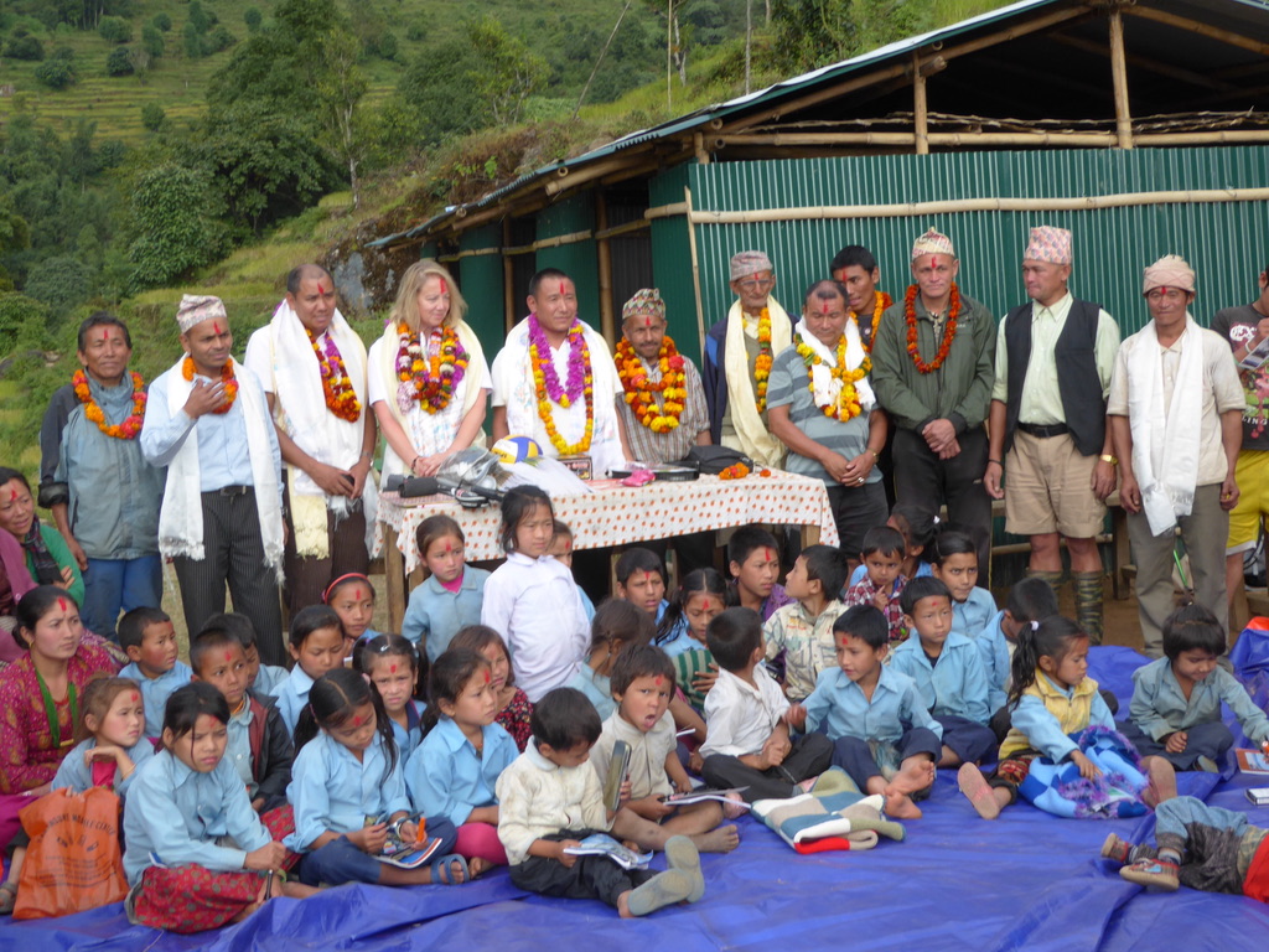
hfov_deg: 40.4
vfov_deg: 30.9
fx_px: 1723
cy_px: 476
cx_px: 634
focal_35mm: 47
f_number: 4
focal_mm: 8.4
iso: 80
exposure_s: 1/125
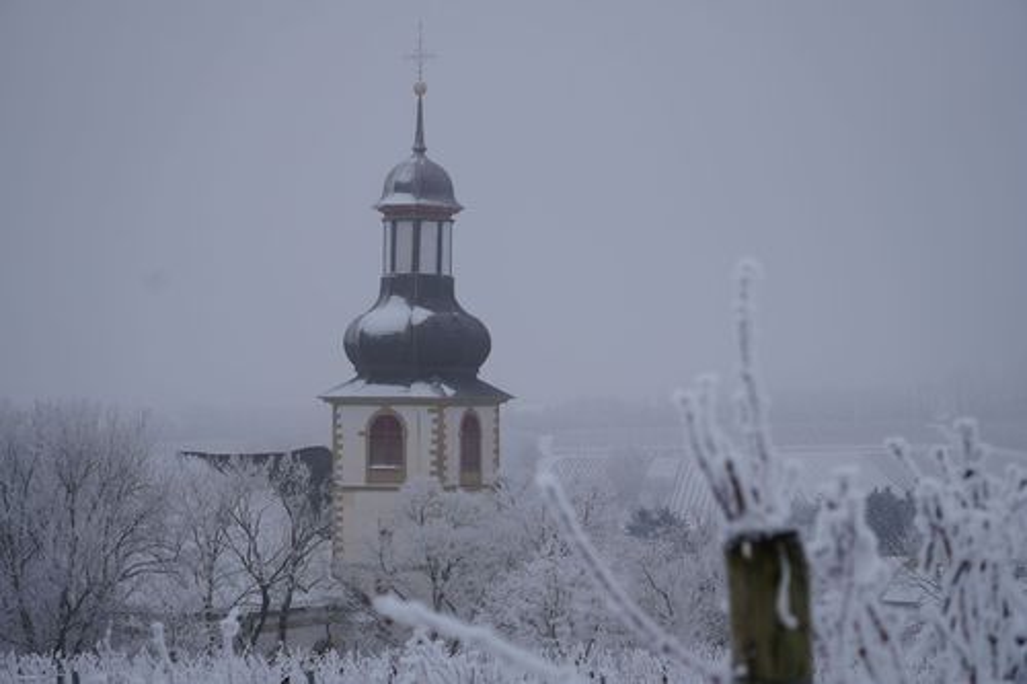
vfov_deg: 13.0
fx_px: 2994
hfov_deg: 19.5
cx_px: 514
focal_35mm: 105
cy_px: 342
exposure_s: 1/200
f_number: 7.1
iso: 100
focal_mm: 70
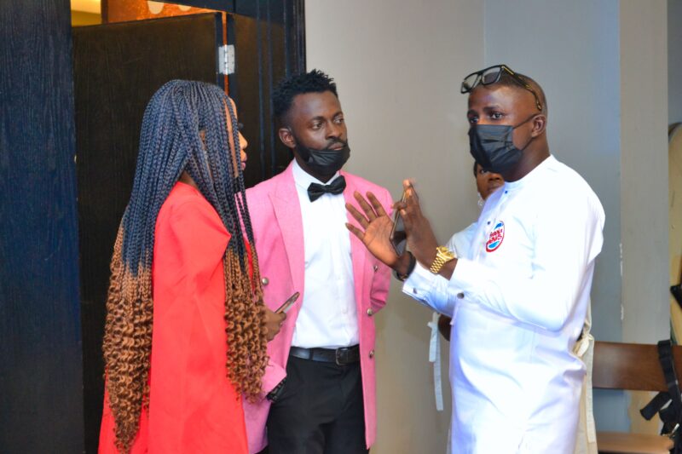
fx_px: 1307
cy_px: 227
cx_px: 341
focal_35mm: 69
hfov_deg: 29.2
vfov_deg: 19.7
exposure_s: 1/15
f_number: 5.3
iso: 1600
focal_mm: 46
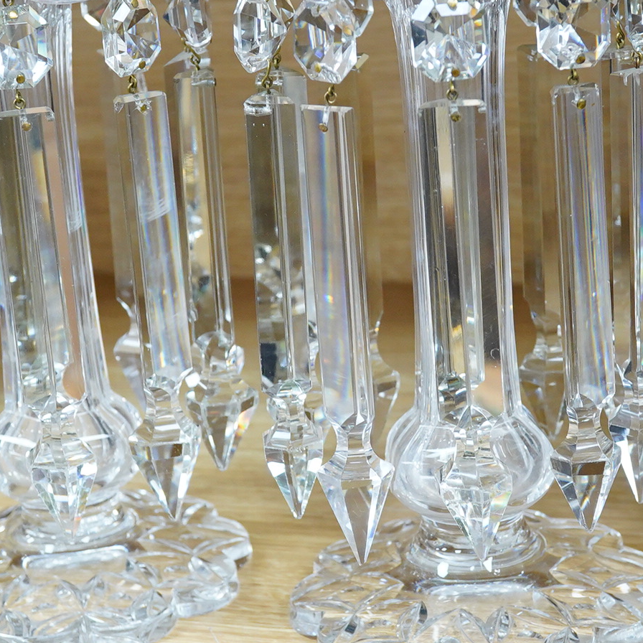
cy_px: 295
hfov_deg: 20.6
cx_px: 376
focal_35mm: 84
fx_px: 1765
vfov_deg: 20.6
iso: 2500
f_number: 7.1
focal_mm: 30
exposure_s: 1/160
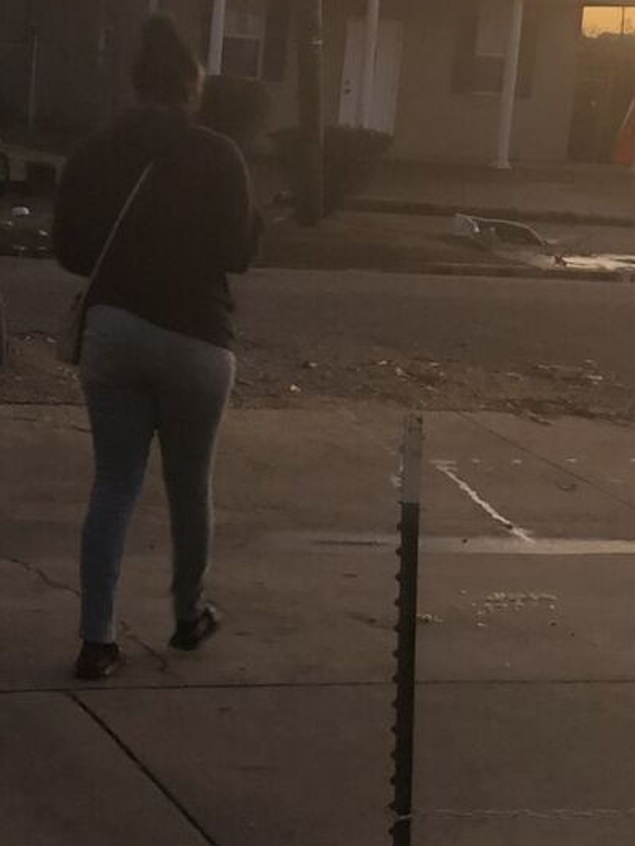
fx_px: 2152
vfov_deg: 22.2
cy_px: 370
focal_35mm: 88
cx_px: 74
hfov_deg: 16.6
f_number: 1.8
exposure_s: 1/40
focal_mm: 3.99
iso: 320
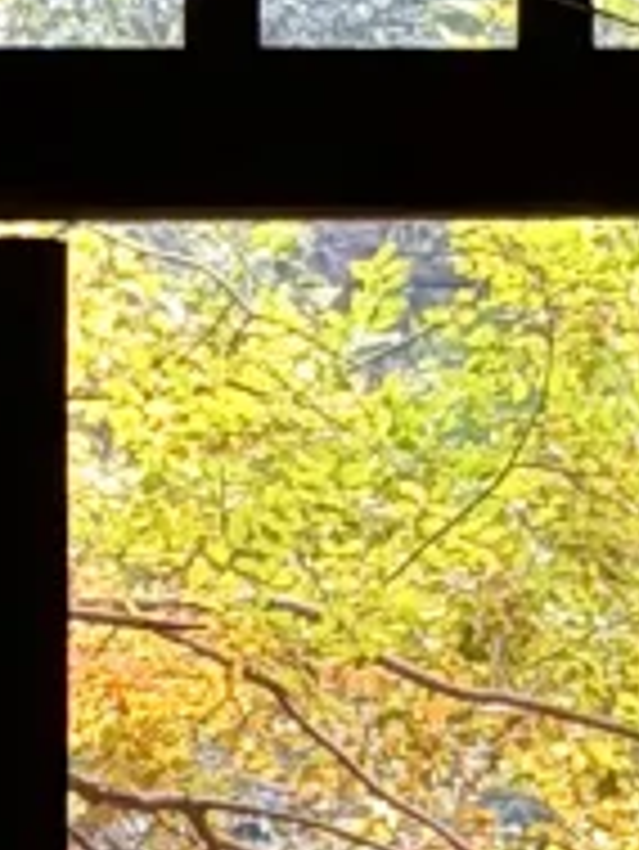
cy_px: 1727
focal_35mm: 366
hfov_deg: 4.1
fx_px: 8998
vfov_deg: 5.3
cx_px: 198
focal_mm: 6.76
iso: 64
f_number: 1.78
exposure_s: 1/236
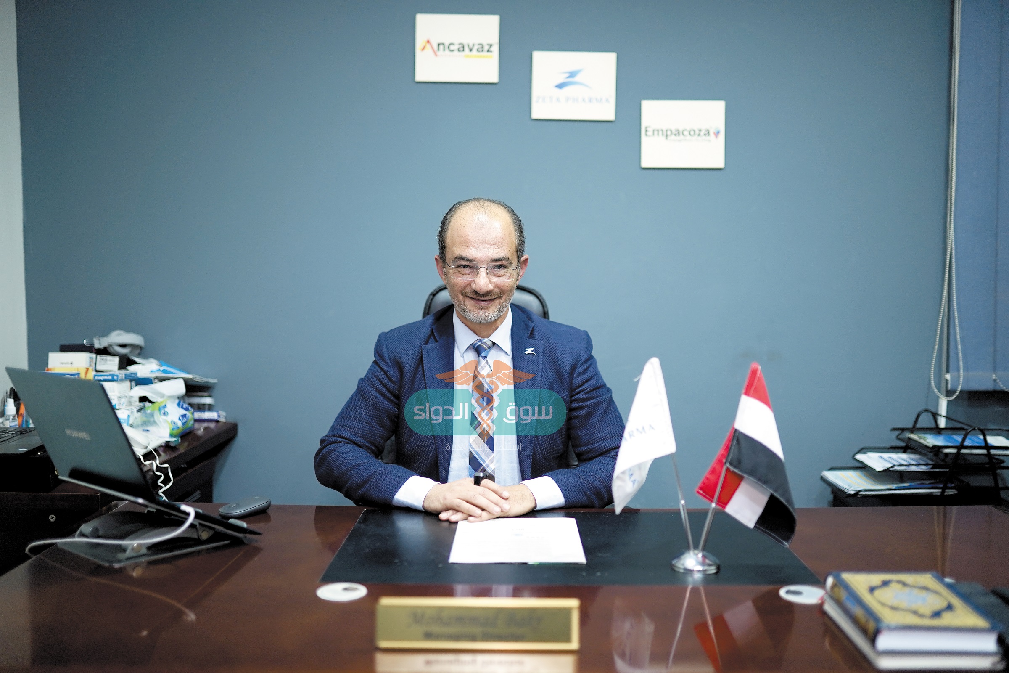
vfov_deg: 37.9
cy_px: 336
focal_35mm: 35
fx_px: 981
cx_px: 504
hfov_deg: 54.4
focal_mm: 35
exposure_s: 1/160
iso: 400
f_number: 1.4
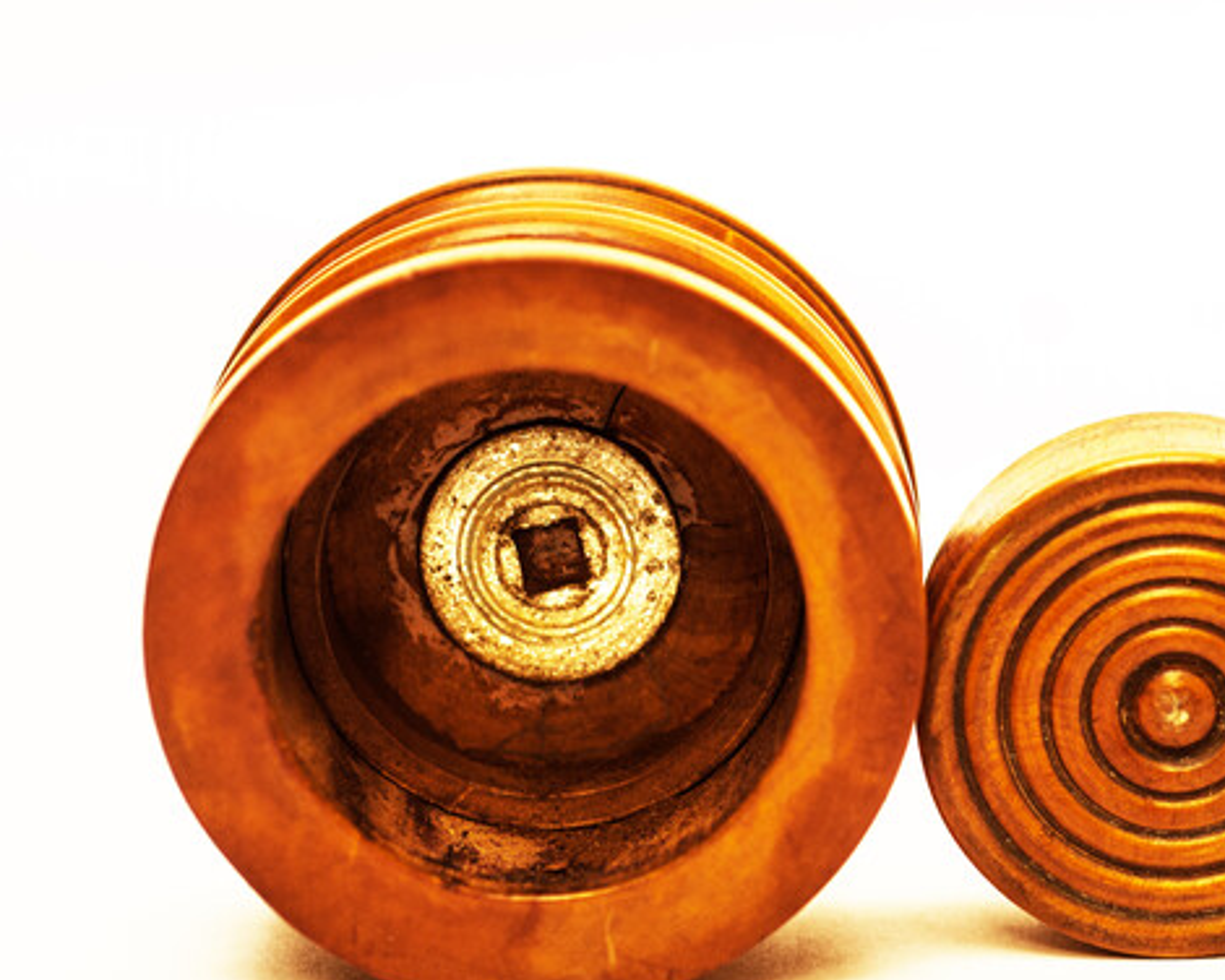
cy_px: 563
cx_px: 878
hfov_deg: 13.3
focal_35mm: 144
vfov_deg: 10.7
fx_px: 5221
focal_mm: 60
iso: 100
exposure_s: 1/60
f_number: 4
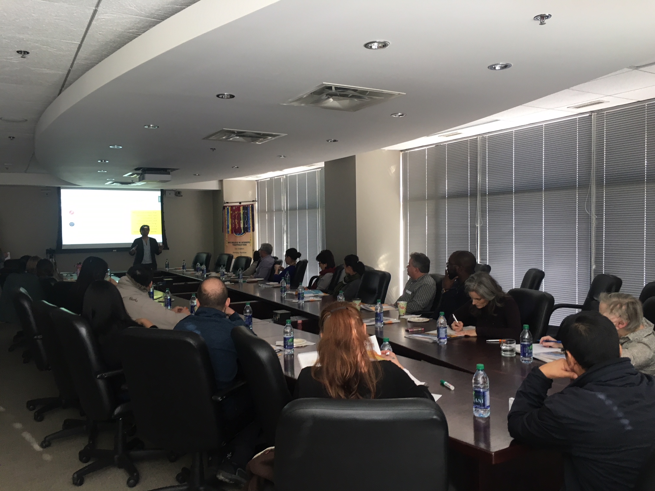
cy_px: 246
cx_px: 328
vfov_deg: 48.2
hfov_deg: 61.7
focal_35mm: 29
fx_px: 549
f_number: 2.2
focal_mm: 4.15
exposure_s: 1/30
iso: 64
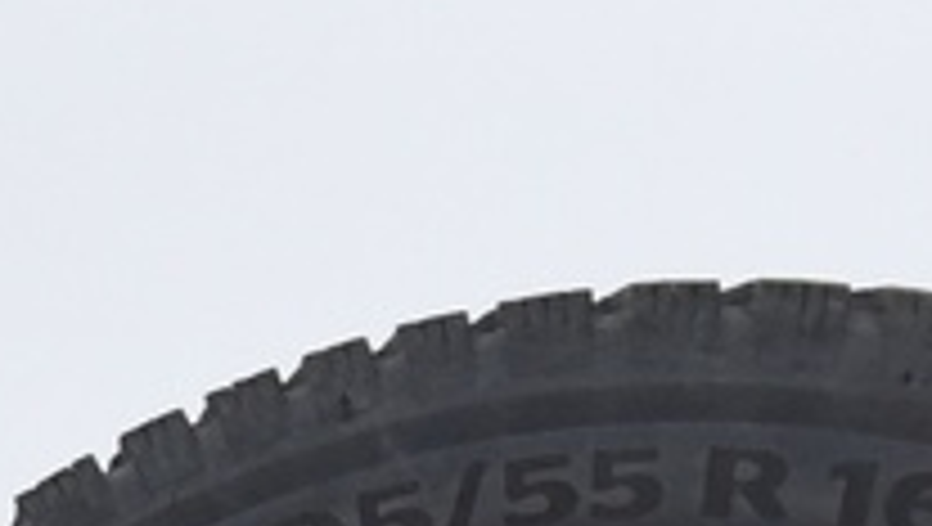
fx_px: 7076
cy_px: 1650
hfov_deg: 7.4
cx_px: -639
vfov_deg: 4.1
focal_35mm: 286
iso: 4000
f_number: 5
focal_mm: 35
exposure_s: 1/80
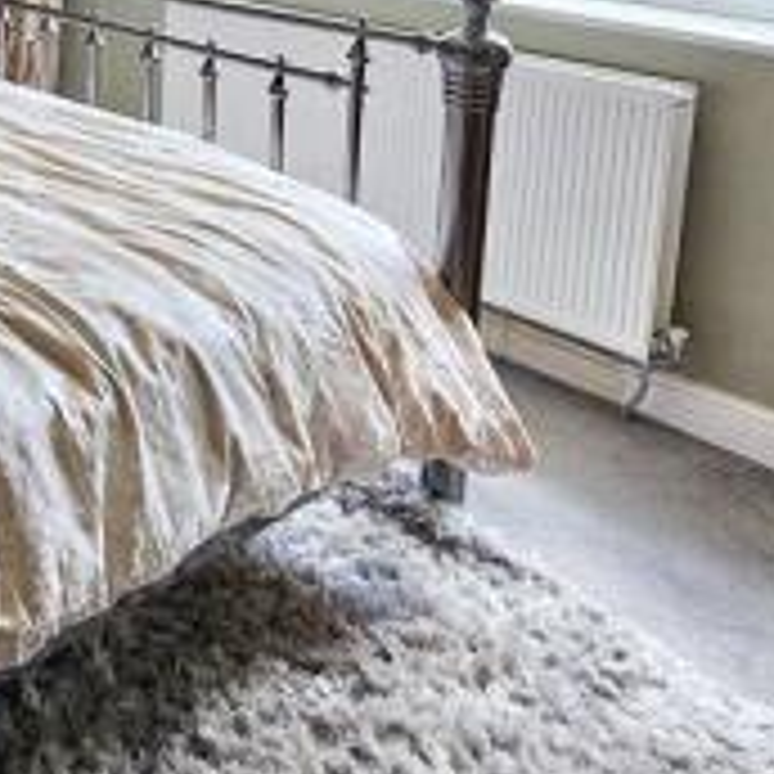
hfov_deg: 35.3
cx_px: -119
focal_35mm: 39
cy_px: -16
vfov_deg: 37.8
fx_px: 987
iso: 80
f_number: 2.2
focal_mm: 2.2
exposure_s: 1/60
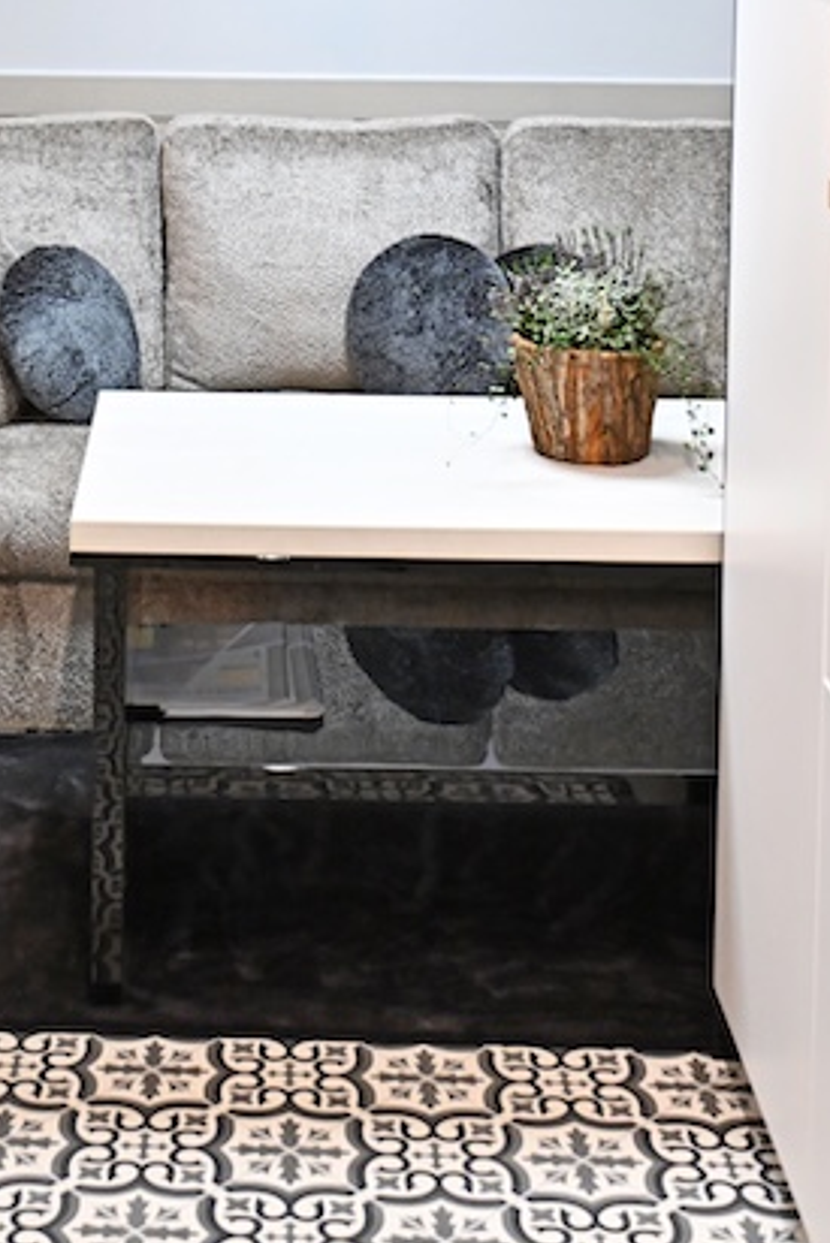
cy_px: -87
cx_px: 210
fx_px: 2350
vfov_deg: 27.4
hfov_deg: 19.9
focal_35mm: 68
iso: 2500
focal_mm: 28
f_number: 3.2
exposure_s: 1/320
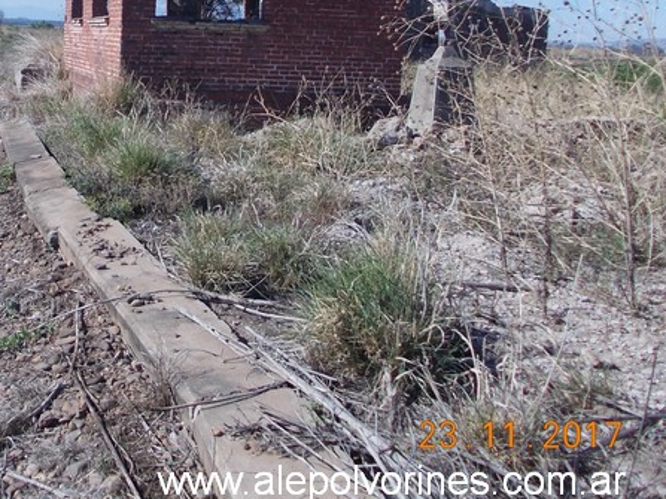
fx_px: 923
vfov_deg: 29.6
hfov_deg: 37.9
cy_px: 109
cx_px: 110
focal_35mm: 48
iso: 80
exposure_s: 1/320
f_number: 5.4
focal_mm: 4
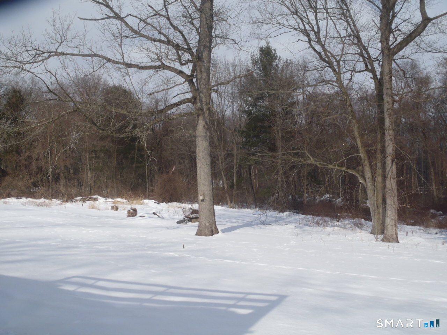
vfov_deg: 41.8
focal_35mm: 34
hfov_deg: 54.0
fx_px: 439
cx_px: 224
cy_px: 168
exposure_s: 1/100
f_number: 11
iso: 80
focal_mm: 6.07
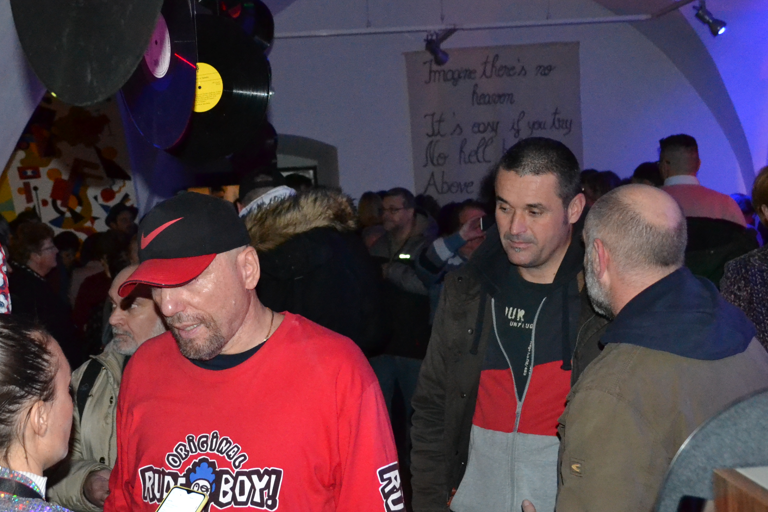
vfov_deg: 23.0
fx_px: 1259
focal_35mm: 59
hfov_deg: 33.7
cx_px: 276
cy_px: 249
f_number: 3.8
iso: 3200
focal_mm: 22
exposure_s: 1/60
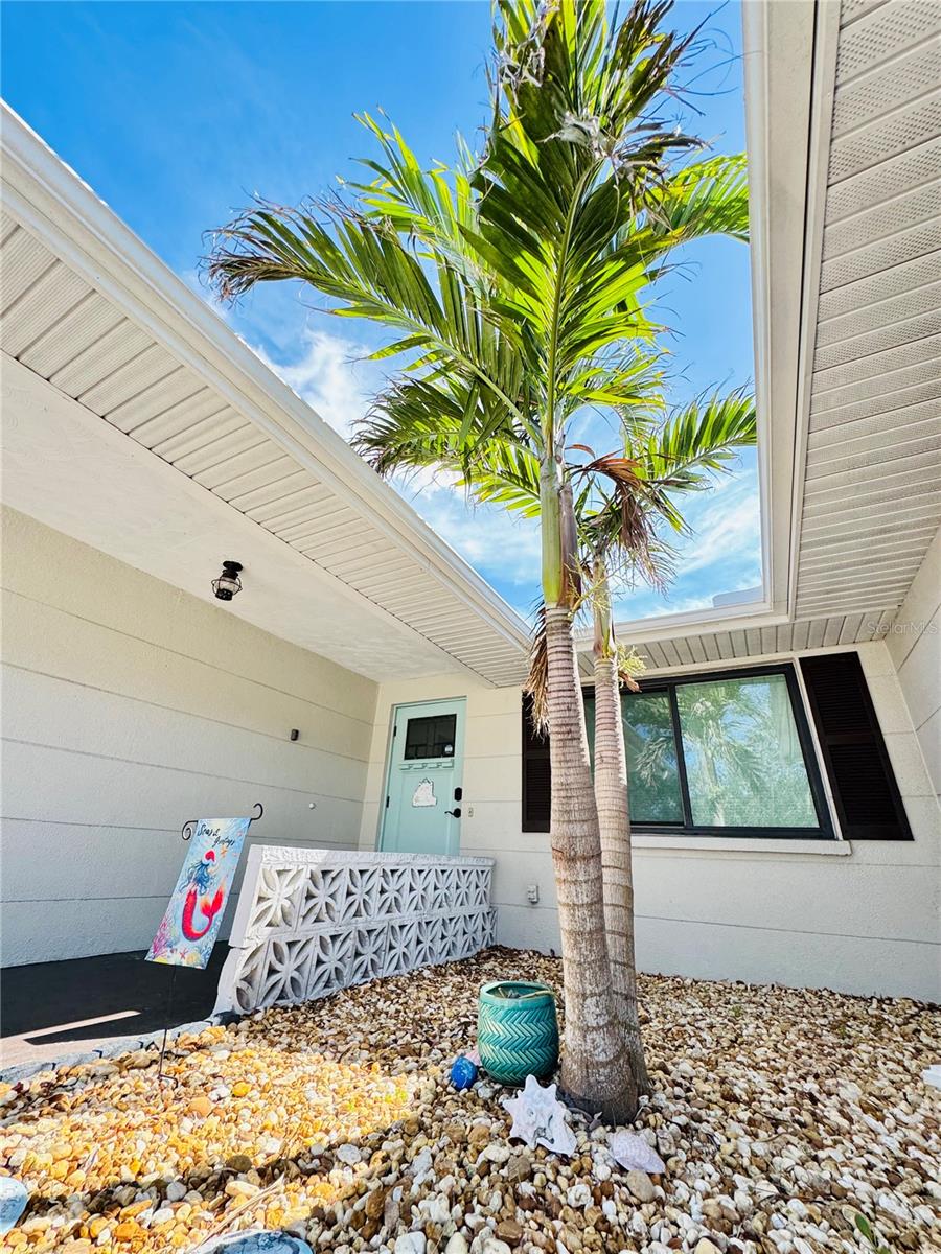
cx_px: 470
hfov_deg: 85.7
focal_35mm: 14
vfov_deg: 102.1
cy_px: 627
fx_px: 507
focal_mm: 2.22
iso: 40
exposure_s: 1/212
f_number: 2.2
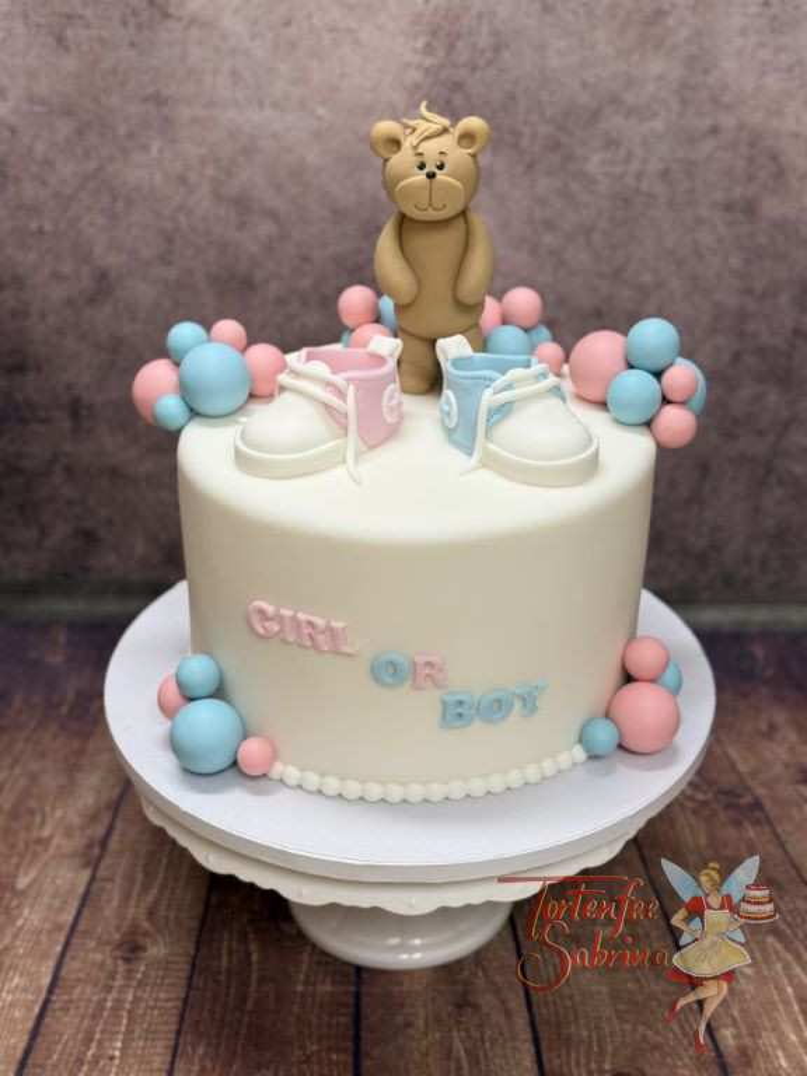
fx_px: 1492
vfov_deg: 39.7
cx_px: 404
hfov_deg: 30.3
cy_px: 538
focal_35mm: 48
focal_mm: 6.76
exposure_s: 1/100
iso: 80
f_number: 1.78
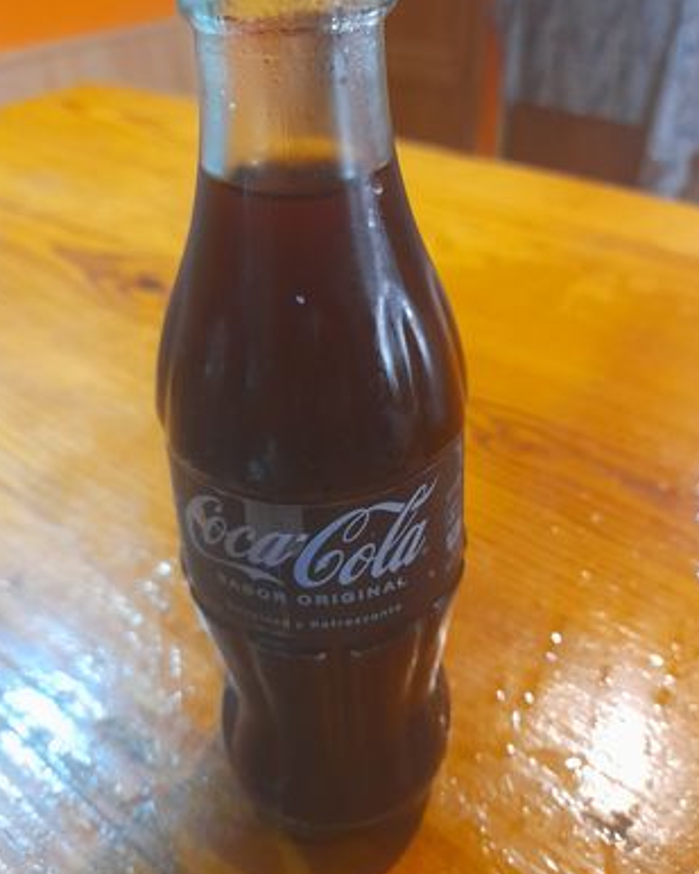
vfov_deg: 64.0
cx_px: 351
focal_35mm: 27
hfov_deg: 53.2
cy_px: 427
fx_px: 698
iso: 400
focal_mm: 4.6
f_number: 2
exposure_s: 1/25
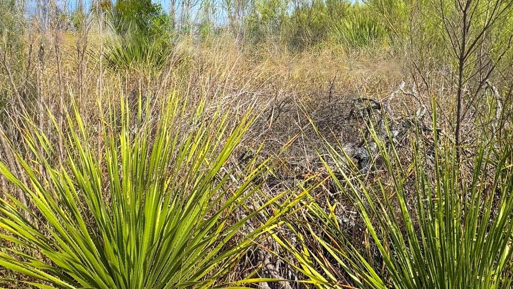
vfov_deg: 34.9
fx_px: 422
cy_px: 13
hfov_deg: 61.9
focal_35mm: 31
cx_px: 317
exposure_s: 1/1976
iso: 50
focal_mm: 2.22
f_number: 2.2
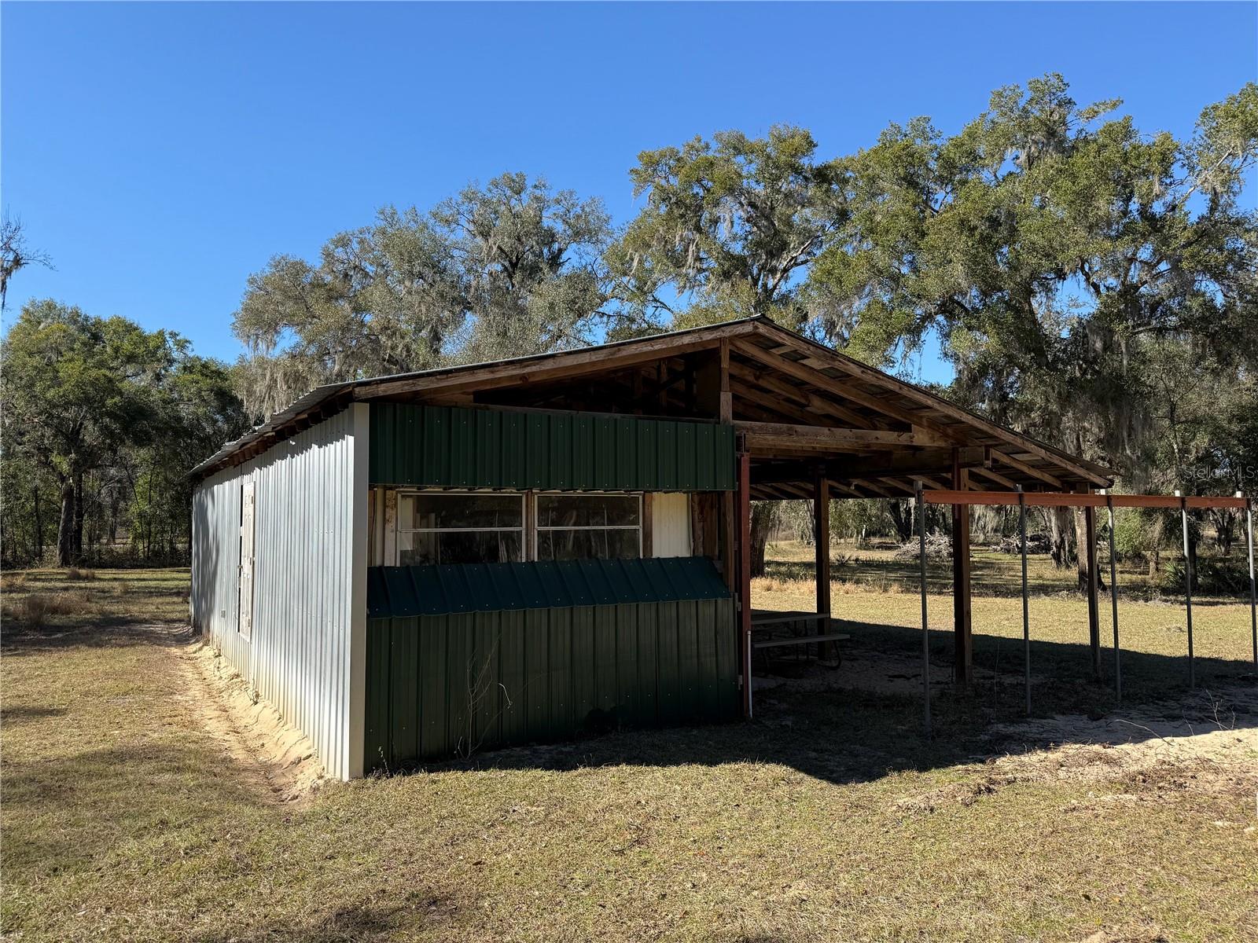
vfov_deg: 56.8
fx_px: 872
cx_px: 629
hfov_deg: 71.6
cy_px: 472
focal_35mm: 24
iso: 80
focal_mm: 6.76
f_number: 1.78
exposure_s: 1/1901
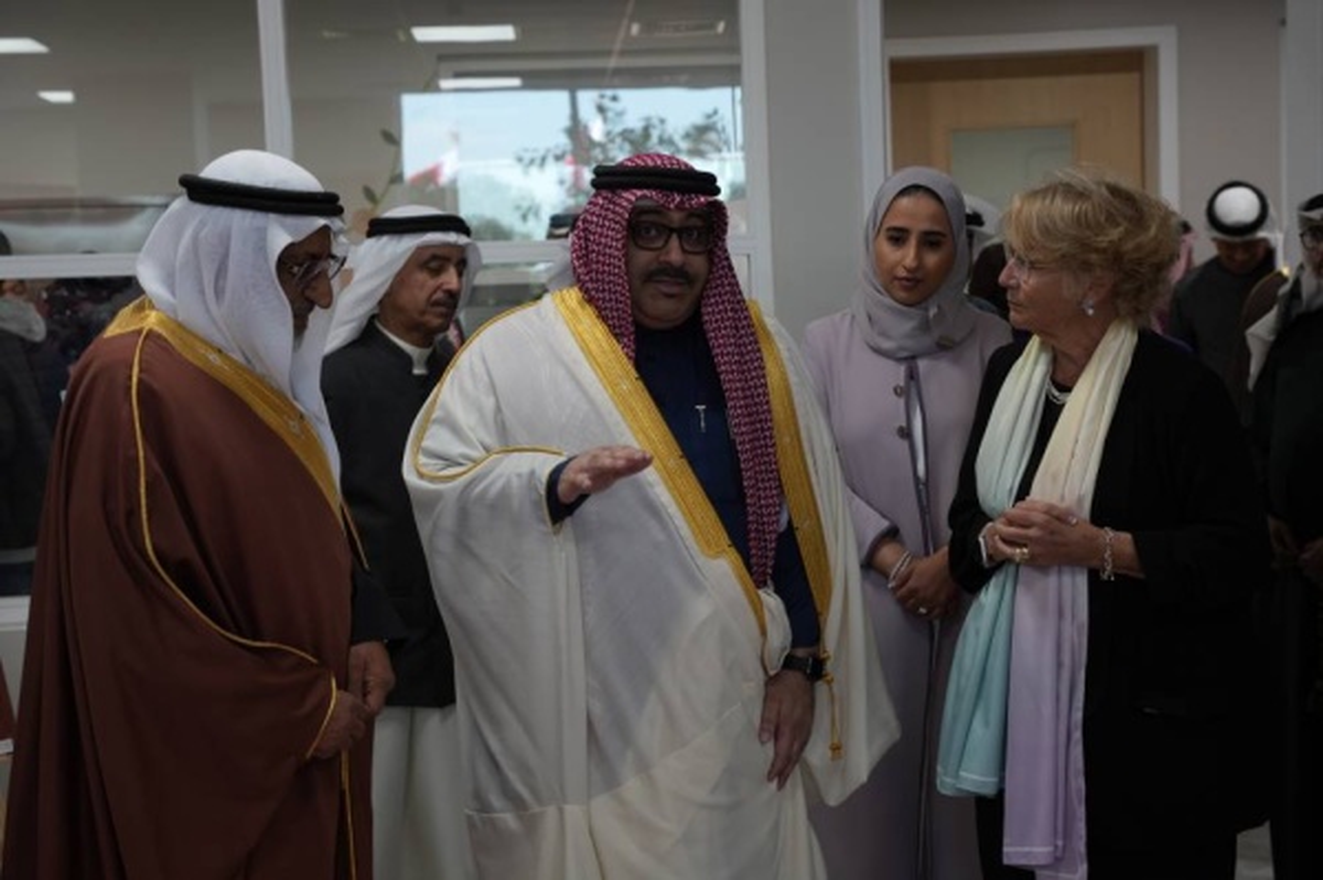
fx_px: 2233
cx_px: 662
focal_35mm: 61
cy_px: 440
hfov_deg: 33.0
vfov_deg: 22.3
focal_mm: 60.8
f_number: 5
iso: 500
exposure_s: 1/80
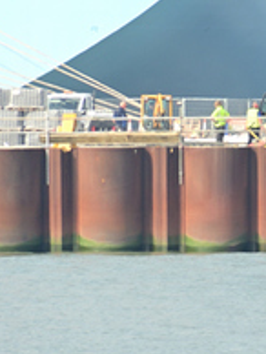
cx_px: 512
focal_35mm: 1037
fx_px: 10602
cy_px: -1
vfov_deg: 1.9
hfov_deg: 1.4
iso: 100
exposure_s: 1/160
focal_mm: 200
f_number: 7.1
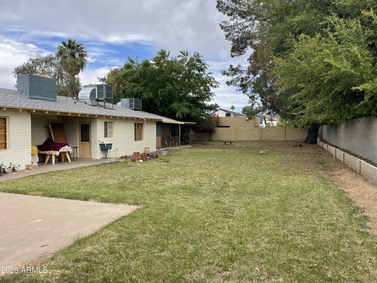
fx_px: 283
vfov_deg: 53.1
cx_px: 188
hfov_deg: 67.3
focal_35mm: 26
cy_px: 142
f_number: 1.6
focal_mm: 4.2
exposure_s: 1/1825
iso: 32
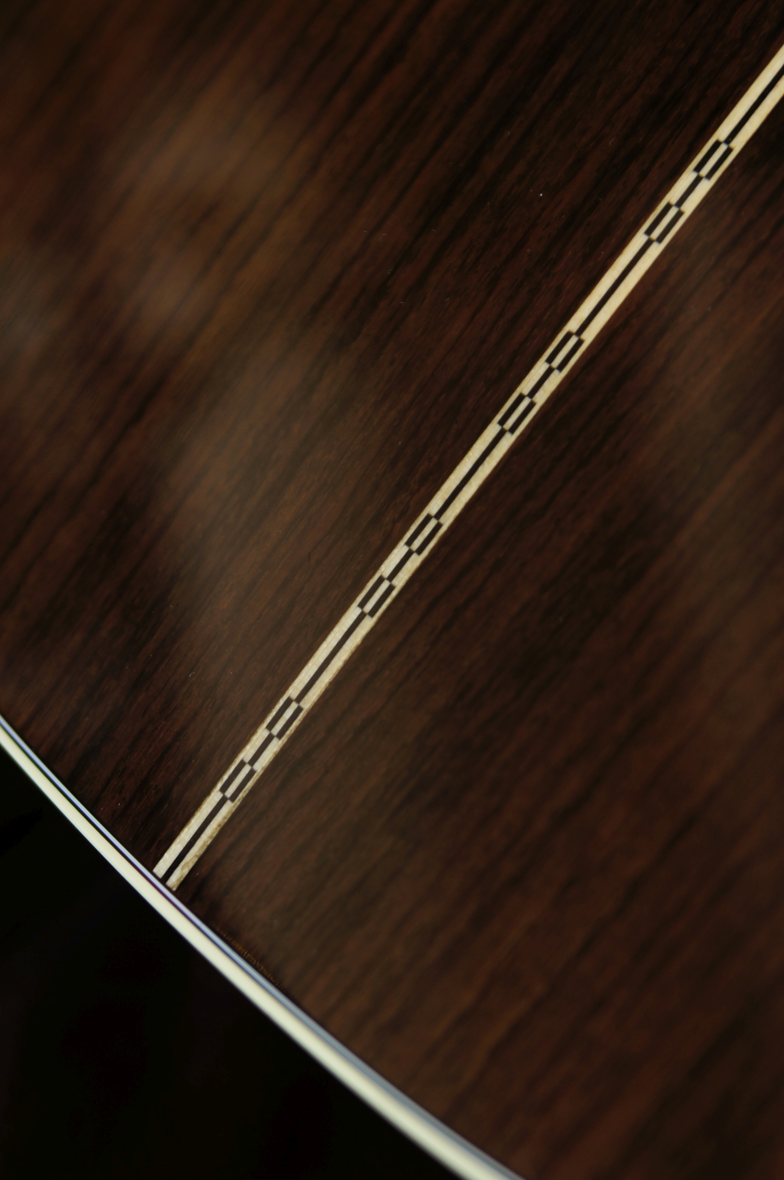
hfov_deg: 10.1
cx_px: 392
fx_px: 4420
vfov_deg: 15.2
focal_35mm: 135
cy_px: 590
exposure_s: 1/6
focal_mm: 90
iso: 100
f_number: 5
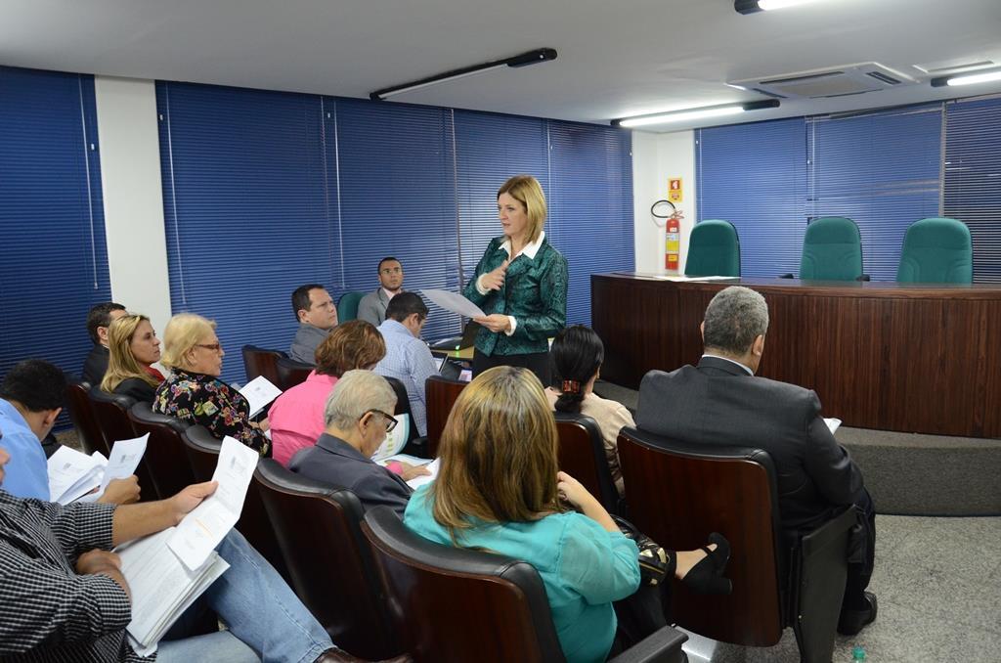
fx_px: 749
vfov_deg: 47.7
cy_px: 332
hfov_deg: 67.5
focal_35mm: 27
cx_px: 500
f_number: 3.5
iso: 1600
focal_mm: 18
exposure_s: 1/50
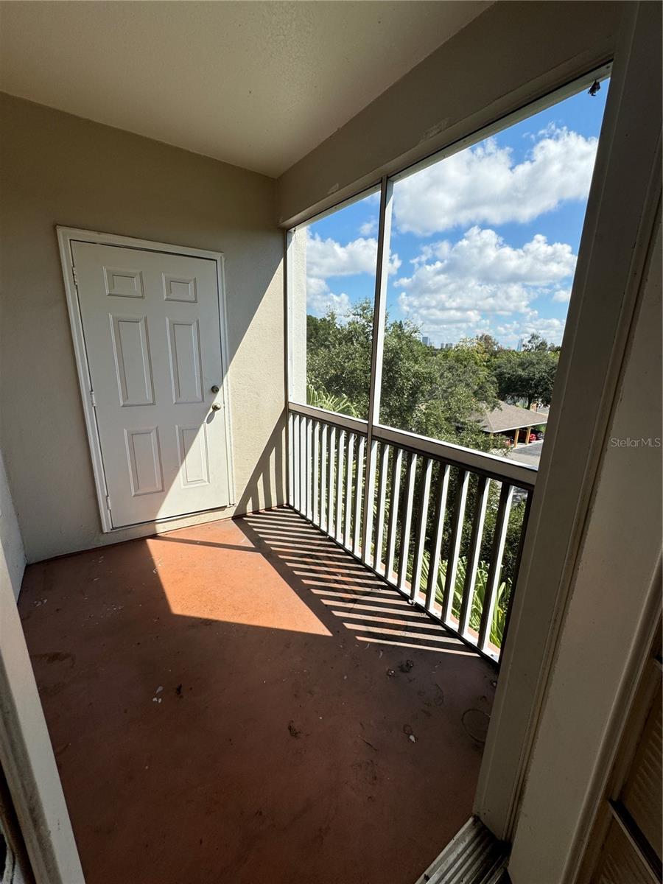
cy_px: 442
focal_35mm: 14
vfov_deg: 102.1
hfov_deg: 85.7
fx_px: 358
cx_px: 332
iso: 50
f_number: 2.2
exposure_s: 1/831
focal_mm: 2.22
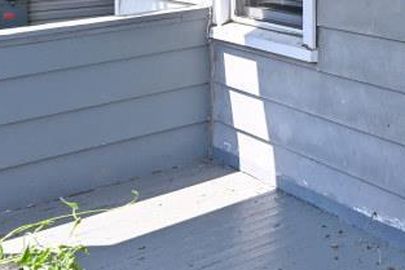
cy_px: -88
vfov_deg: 18.8
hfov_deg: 23.4
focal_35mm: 67
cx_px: 625
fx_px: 754
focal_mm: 14
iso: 110
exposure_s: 1/250
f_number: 5.6
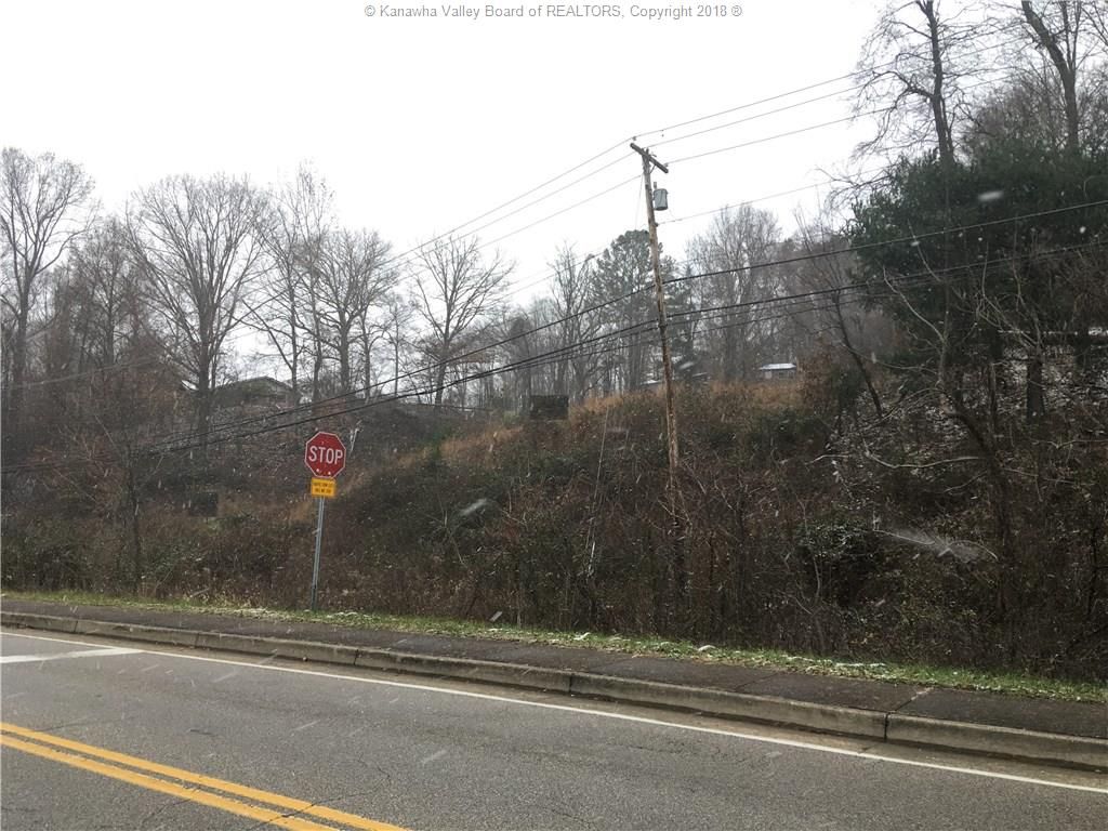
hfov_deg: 61.7
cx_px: 554
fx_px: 928
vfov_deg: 48.2
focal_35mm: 29
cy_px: 416
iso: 32
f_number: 2.2
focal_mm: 4.15
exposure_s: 1/120
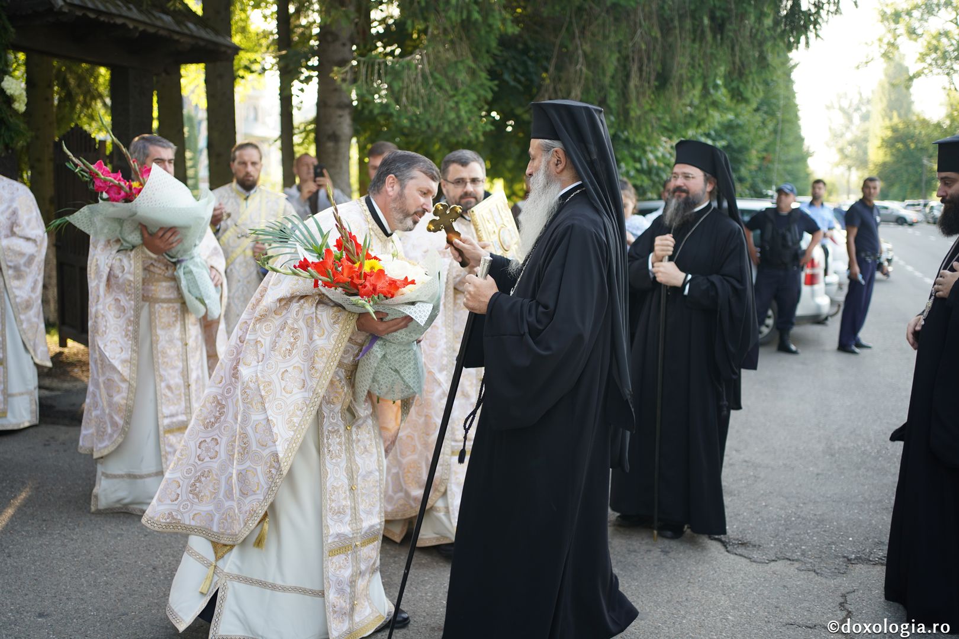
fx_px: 932
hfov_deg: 54.4
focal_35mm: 35
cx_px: 480
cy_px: 320
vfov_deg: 37.9
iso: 160
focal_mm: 35
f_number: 2
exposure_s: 1/250
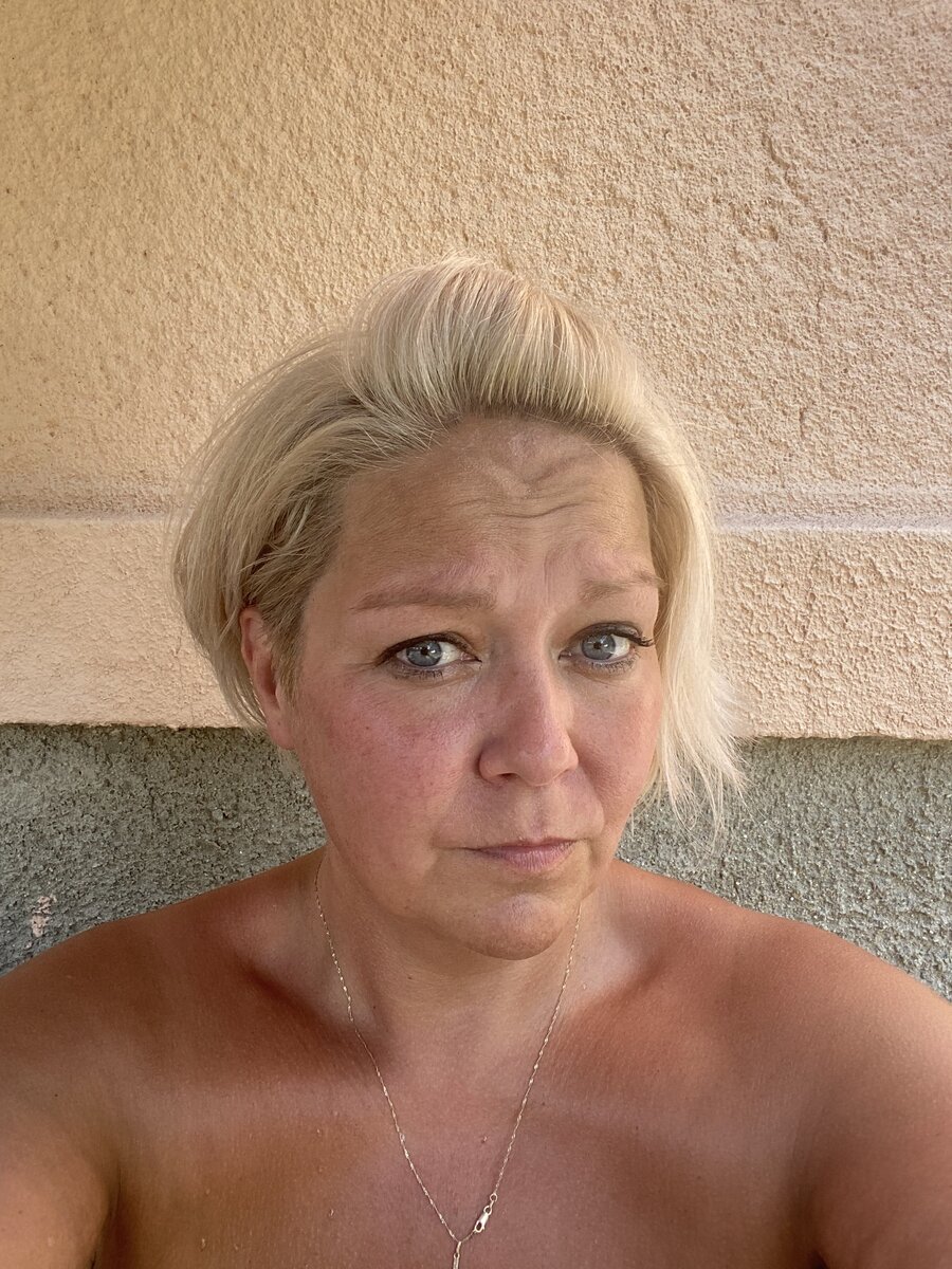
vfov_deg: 60.0
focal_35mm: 30
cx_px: 476
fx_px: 1100
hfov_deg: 46.8
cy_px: 634
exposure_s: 1/122
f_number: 2.2
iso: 40
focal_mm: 2.71
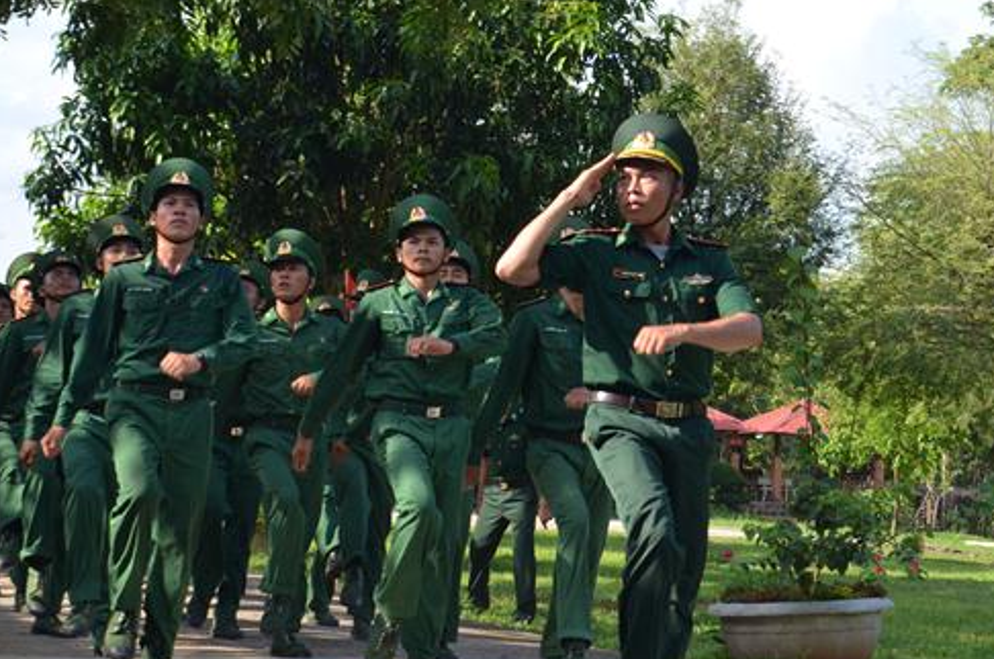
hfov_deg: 23.4
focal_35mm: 87
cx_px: 599
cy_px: 395
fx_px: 2397
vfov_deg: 15.6
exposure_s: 1/320
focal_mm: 44
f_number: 9
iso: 500
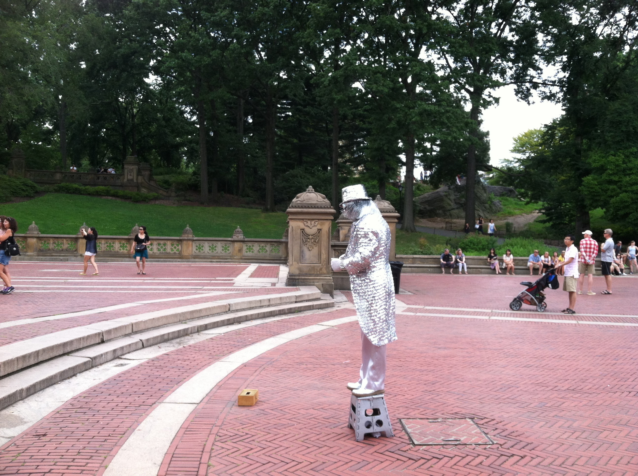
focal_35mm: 35
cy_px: 238
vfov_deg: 40.6
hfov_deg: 52.7
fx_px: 644
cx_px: 319
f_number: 2.8
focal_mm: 3.85
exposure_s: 1/199
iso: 80
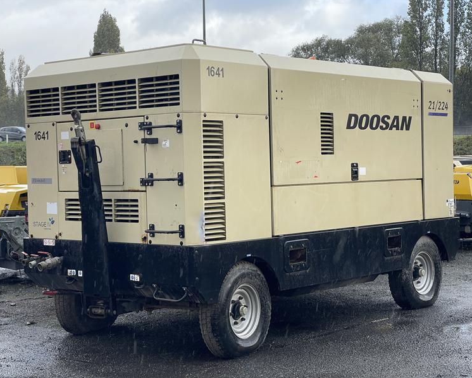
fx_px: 936
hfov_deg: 28.3
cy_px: 189
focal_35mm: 67
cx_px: 229
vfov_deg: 22.8
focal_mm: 7.5
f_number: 2.2
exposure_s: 1/268
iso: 20
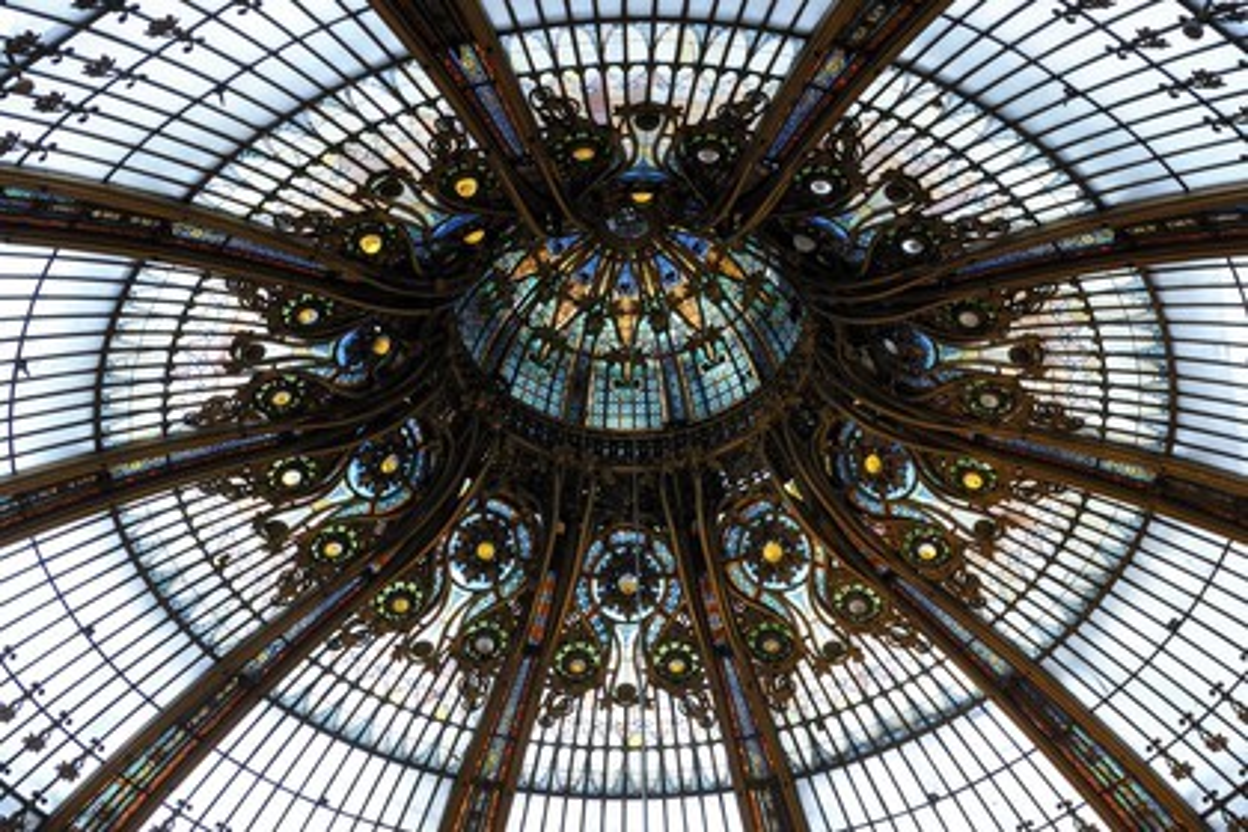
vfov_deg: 23.4
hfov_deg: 34.5
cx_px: 624
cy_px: 416
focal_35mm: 58
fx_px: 2011
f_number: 5.6
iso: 400
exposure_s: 1/60
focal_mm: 58
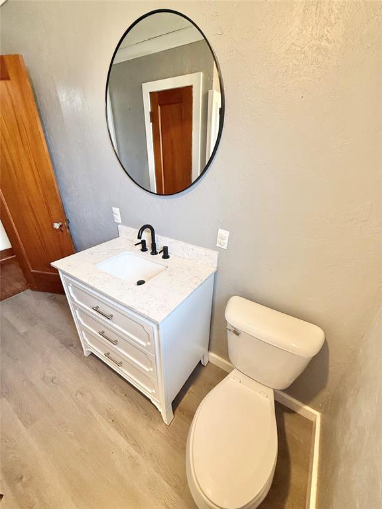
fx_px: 206
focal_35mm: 14
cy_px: 254
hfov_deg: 85.7
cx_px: 191
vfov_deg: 102.1
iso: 250
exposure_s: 1/120
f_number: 2.2
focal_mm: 2.22
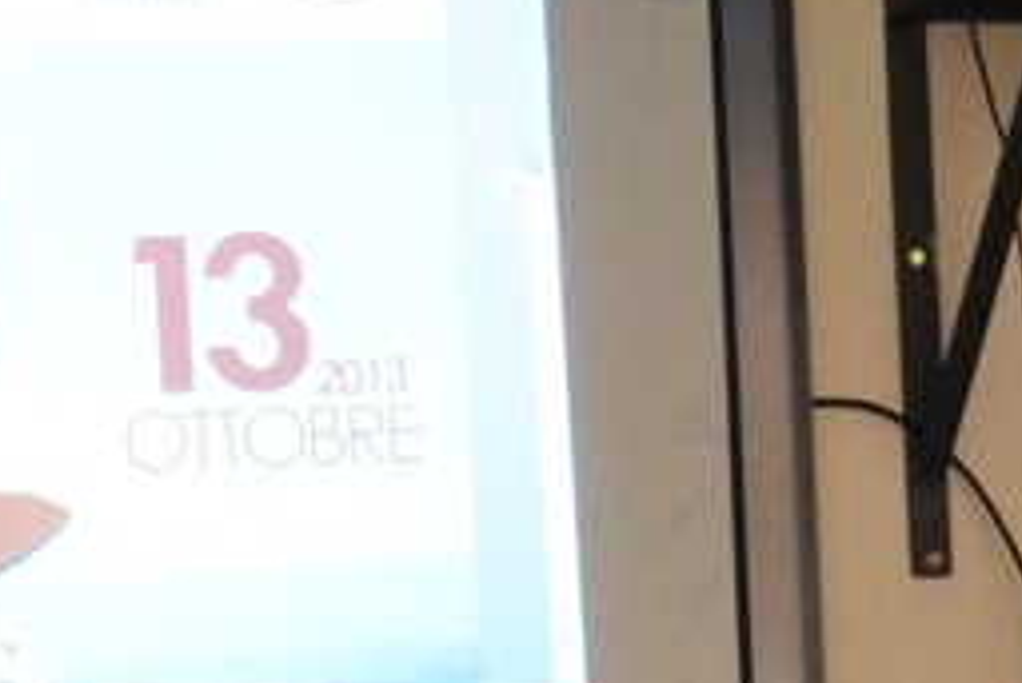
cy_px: 1308
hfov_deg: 14.2
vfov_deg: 9.0
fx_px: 4090
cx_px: 415
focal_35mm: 144
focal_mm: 24
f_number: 4
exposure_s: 1/160
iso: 3200
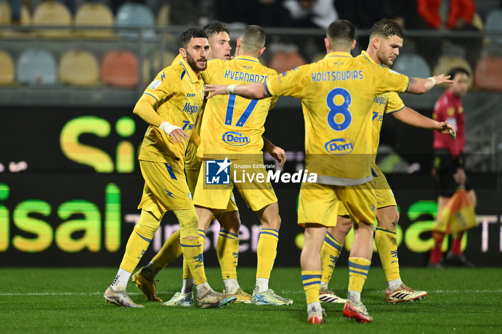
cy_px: 167
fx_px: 5576
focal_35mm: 400
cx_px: 251
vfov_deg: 3.4
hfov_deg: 5.2
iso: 2000
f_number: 3.2
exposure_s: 1/1600
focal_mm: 400
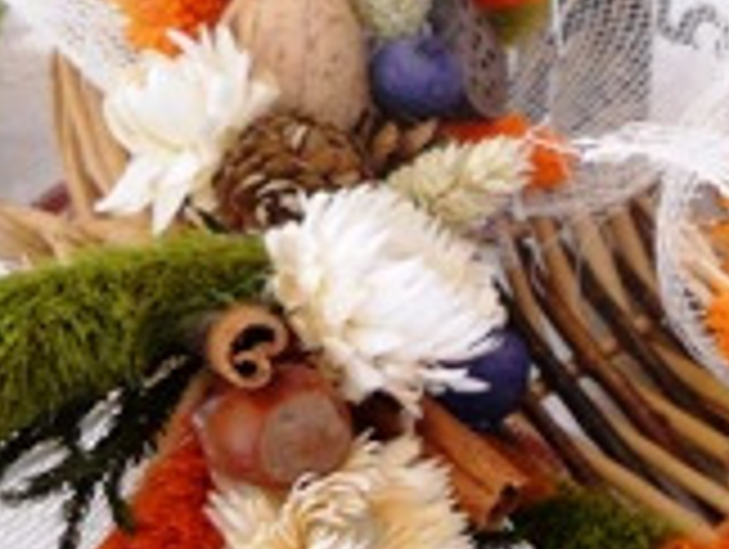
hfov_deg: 22.8
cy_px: 144
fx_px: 1561
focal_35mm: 74
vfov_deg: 19.8
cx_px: 999
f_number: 2.8
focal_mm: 4.4
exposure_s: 1/320
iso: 100
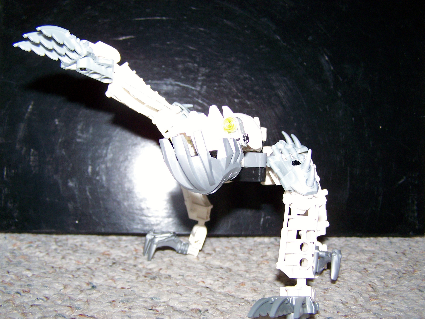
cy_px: 160
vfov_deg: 37.7
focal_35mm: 38
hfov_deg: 49.0
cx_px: 212
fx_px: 467
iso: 160
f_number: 2.8
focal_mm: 6.3
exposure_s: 1/60
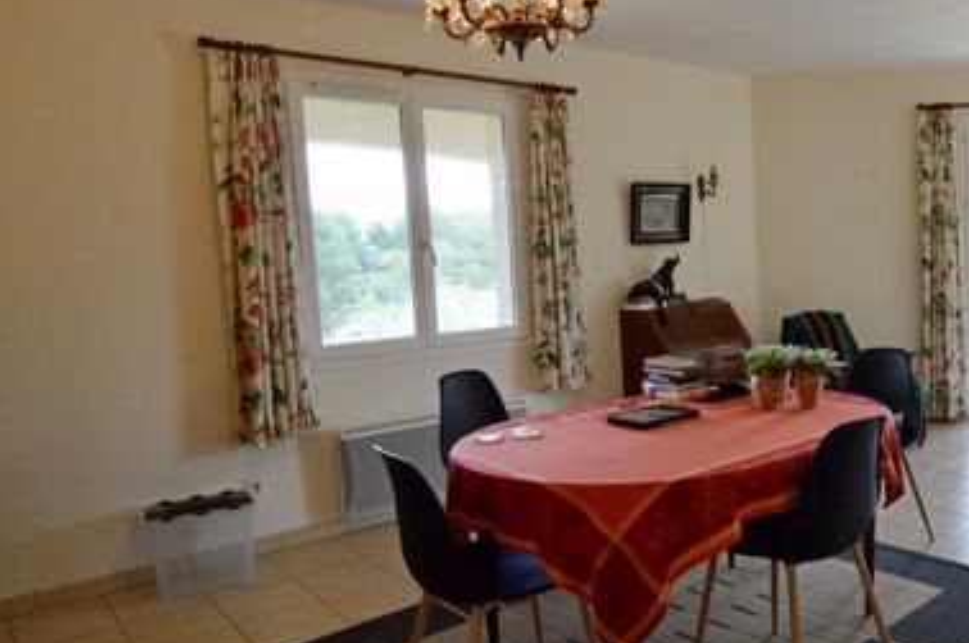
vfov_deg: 46.3
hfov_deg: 62.8
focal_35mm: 28
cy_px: 333
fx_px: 753
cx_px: 691
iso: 400
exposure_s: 1/100
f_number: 5
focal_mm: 10
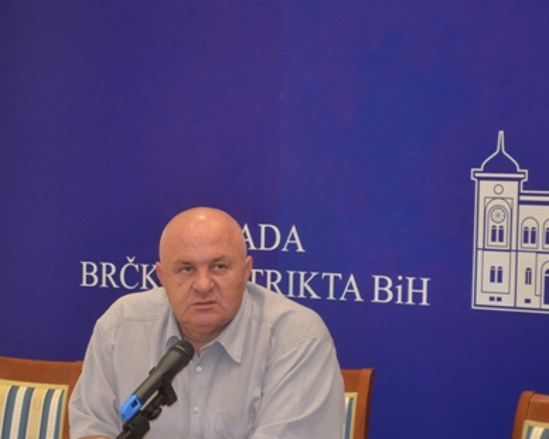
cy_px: 291
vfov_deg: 12.1
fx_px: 2075
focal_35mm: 128
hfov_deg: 15.0
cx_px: 127
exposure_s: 1/60
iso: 900
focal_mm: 55
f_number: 5.6
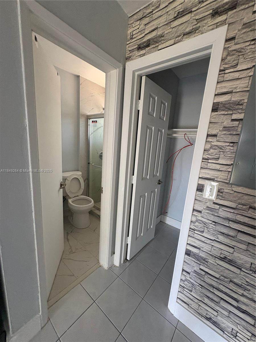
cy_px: 171
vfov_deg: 102.1
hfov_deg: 85.7
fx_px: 138
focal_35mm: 14
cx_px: 128
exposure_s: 1/70
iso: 250
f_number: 2.2
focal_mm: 2.22
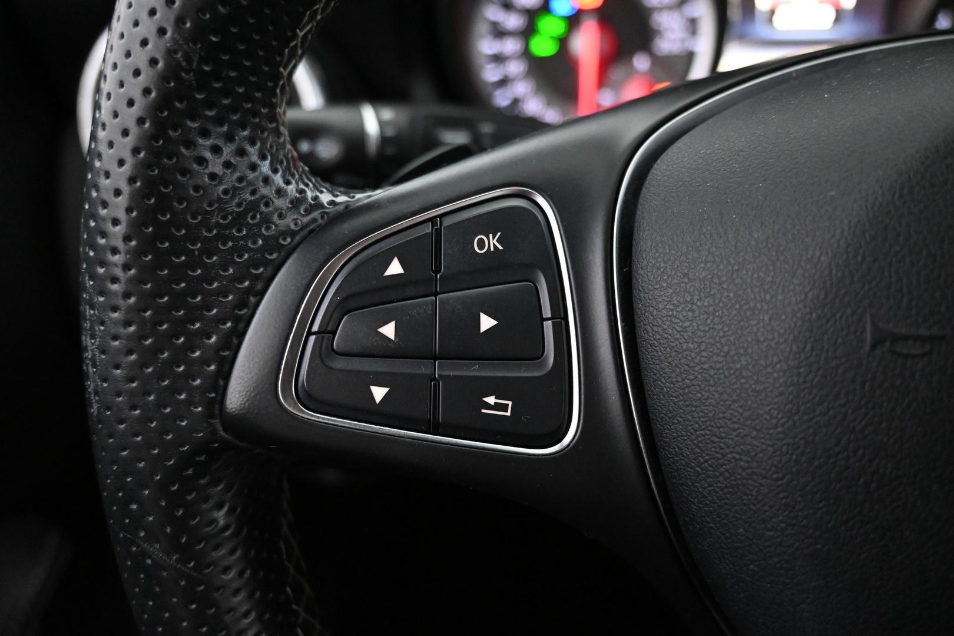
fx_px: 775
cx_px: 477
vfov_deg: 44.6
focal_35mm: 29
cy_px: 318
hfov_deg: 63.2
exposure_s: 1/30
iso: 5000
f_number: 3.8
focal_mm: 19.5
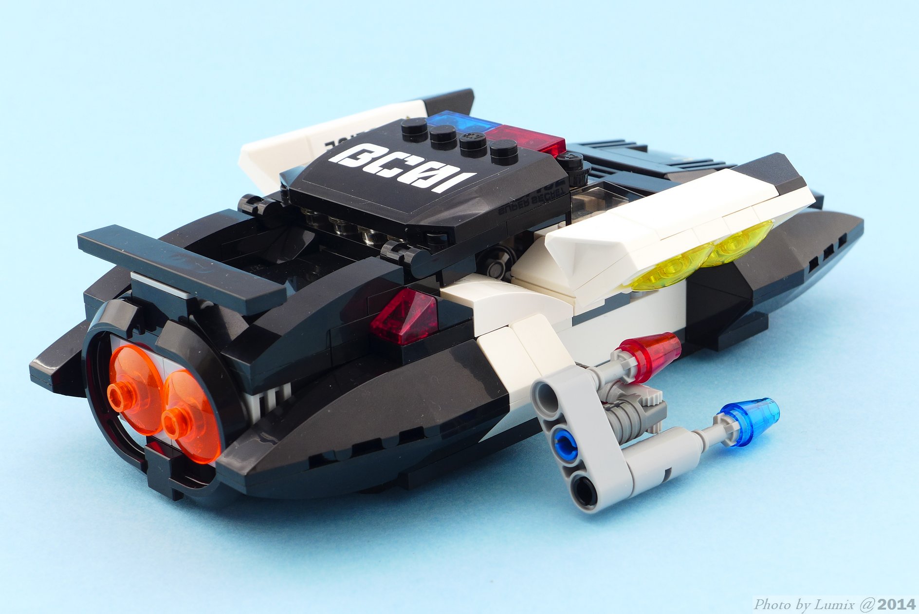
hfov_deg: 28.8
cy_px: 307
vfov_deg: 19.5
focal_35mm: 70
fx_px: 1787
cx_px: 460
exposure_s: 1/10
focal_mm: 13.7
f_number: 4.5
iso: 80
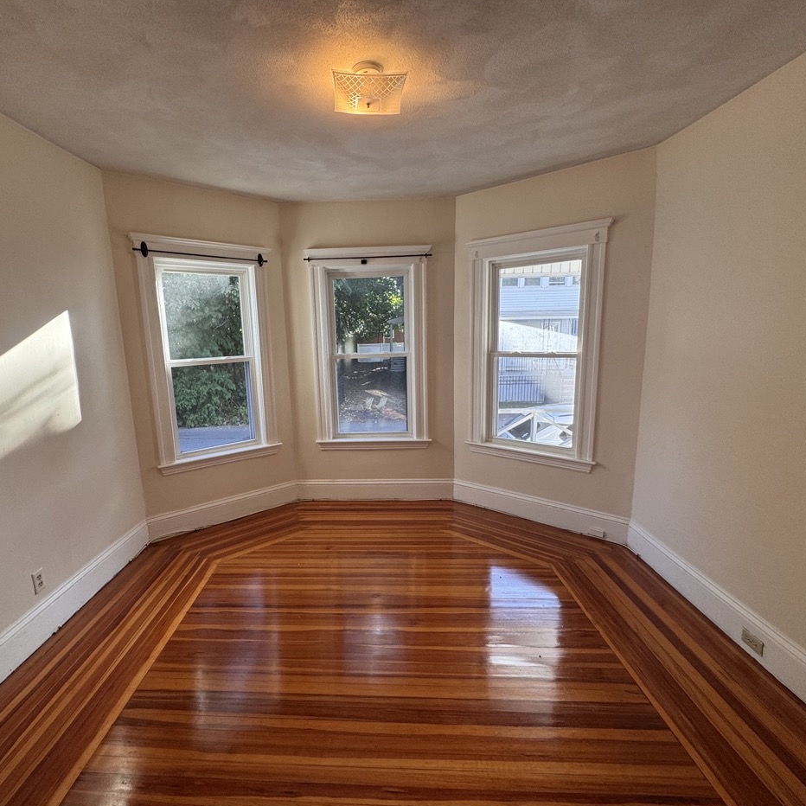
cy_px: 410
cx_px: 360
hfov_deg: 83.7
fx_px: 448
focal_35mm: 17
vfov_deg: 84.0
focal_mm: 2.22
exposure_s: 1/120
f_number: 2.2
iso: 100
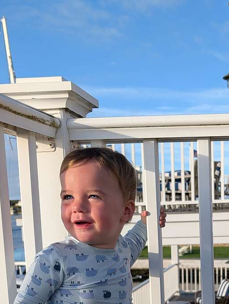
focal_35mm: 51
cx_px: 218
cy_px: 273
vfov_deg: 35.3
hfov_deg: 27.3
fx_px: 449
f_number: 1.68
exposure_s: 1/709
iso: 21
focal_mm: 6.9
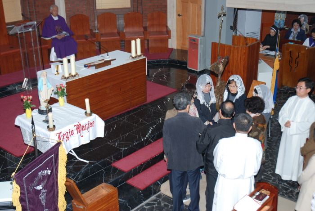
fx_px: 447
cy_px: 106
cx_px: 158
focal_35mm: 51
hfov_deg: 38.8
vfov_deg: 26.6
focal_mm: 34
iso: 400
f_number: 4.5
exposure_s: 1/60
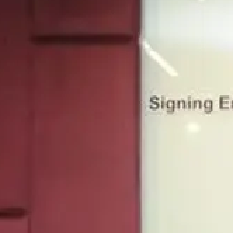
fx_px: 1584
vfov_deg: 8.3
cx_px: 411
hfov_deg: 8.1
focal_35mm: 208
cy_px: 307
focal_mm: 52
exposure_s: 1/125
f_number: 5
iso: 6400
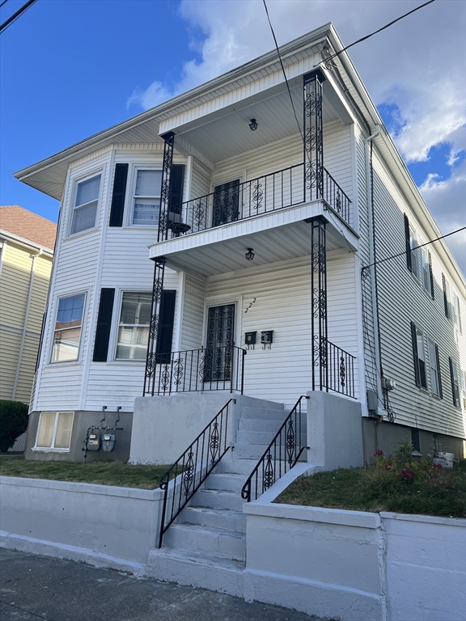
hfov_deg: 53.1
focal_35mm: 26
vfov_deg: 67.3
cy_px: 310
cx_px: 233
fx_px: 467
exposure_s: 1/1669
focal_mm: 5.7
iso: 50
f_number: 1.5
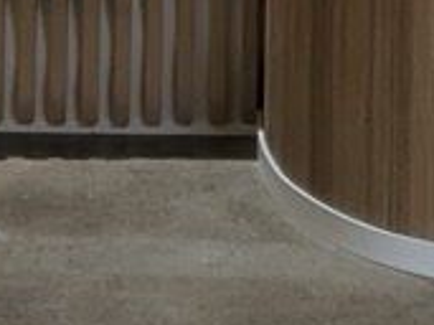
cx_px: 170
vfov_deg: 6.7
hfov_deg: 9.8
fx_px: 2531
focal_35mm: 202
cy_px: -597
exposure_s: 1/40
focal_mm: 4.44
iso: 67
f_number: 1.8
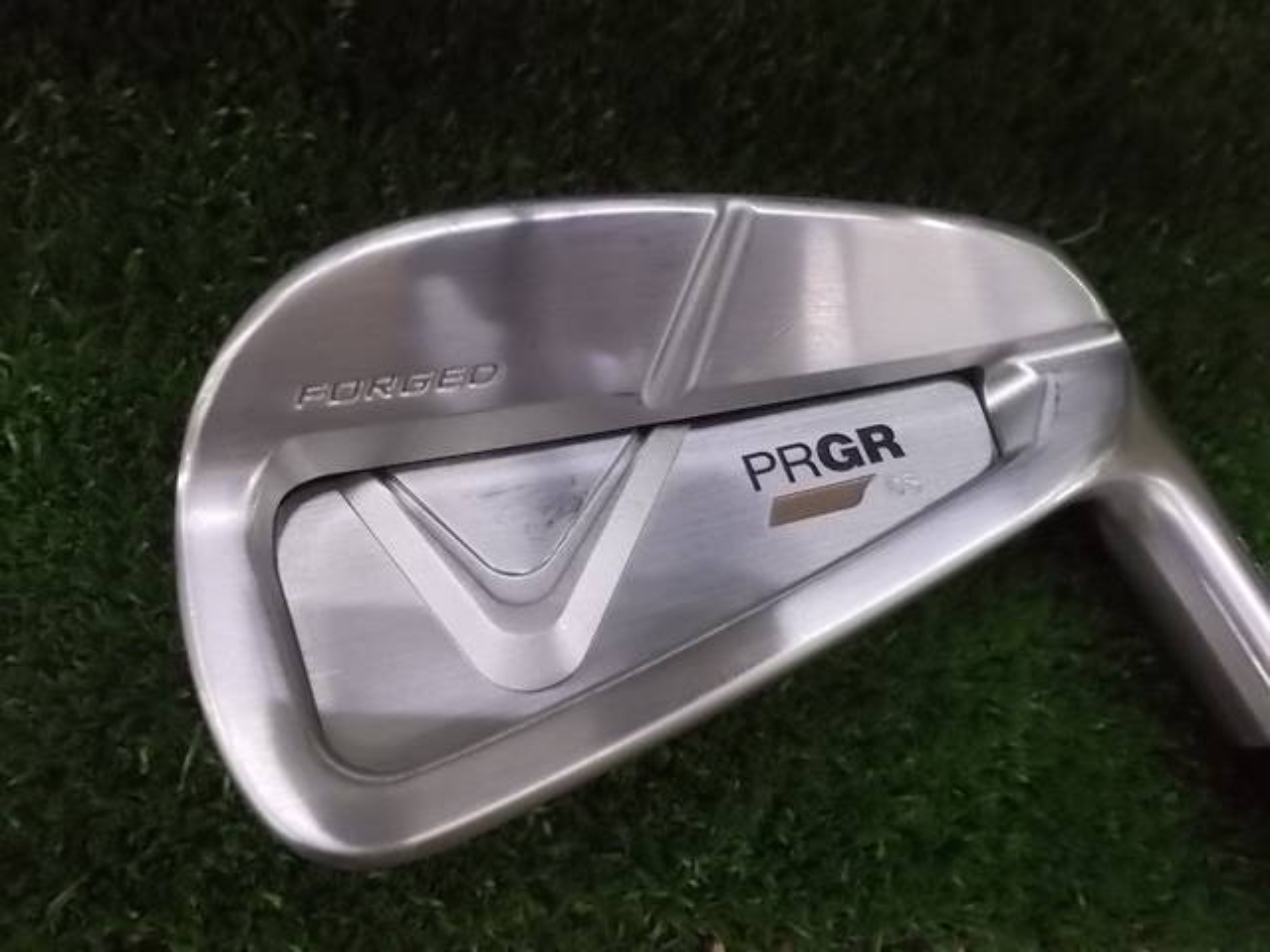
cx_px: 635
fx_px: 954
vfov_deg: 53.1
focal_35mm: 26
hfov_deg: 67.3
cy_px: 476
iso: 720
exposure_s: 1/125
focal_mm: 4.6
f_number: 3.2
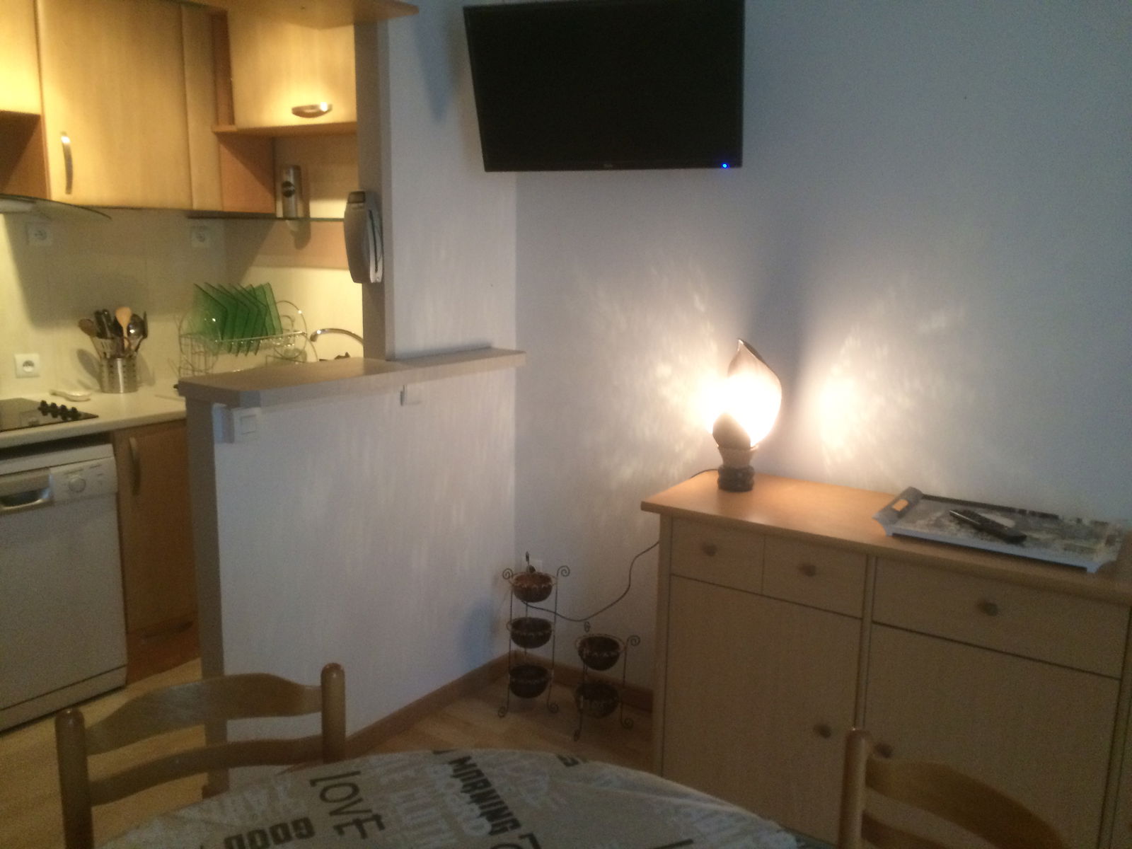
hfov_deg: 61.7
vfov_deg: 48.2
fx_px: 948
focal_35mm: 29
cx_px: 566
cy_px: 424
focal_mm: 4.15
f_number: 2.2
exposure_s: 1/33
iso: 250
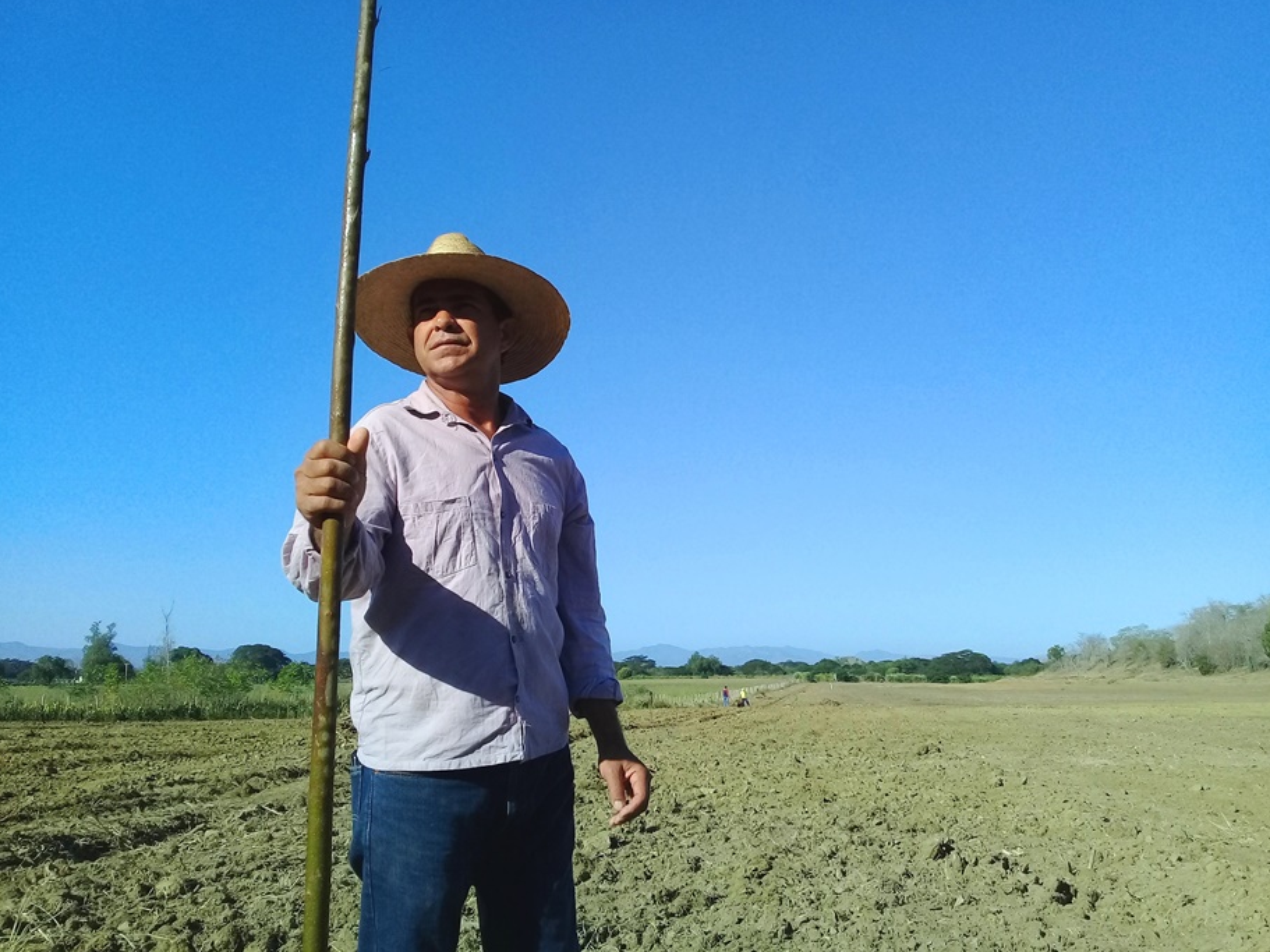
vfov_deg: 44.1
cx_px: 645
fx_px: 1174
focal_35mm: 32
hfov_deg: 56.8
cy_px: 462
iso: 50
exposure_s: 1/1495
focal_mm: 3.3
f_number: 2.2
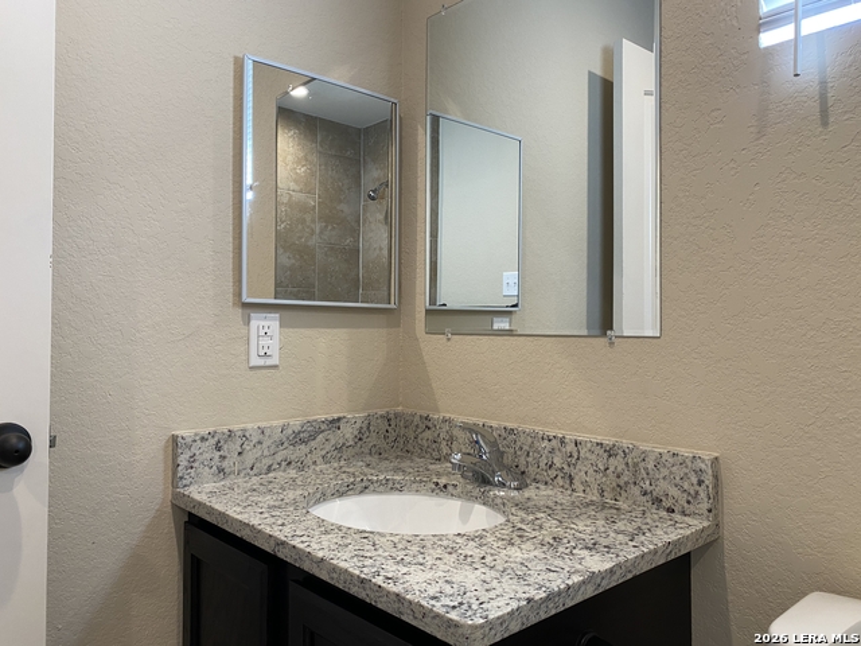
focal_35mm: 26
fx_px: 647
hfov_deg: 67.3
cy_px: 323
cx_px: 430
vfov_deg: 53.1
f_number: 1.8
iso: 80
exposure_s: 1/60
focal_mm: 4.25
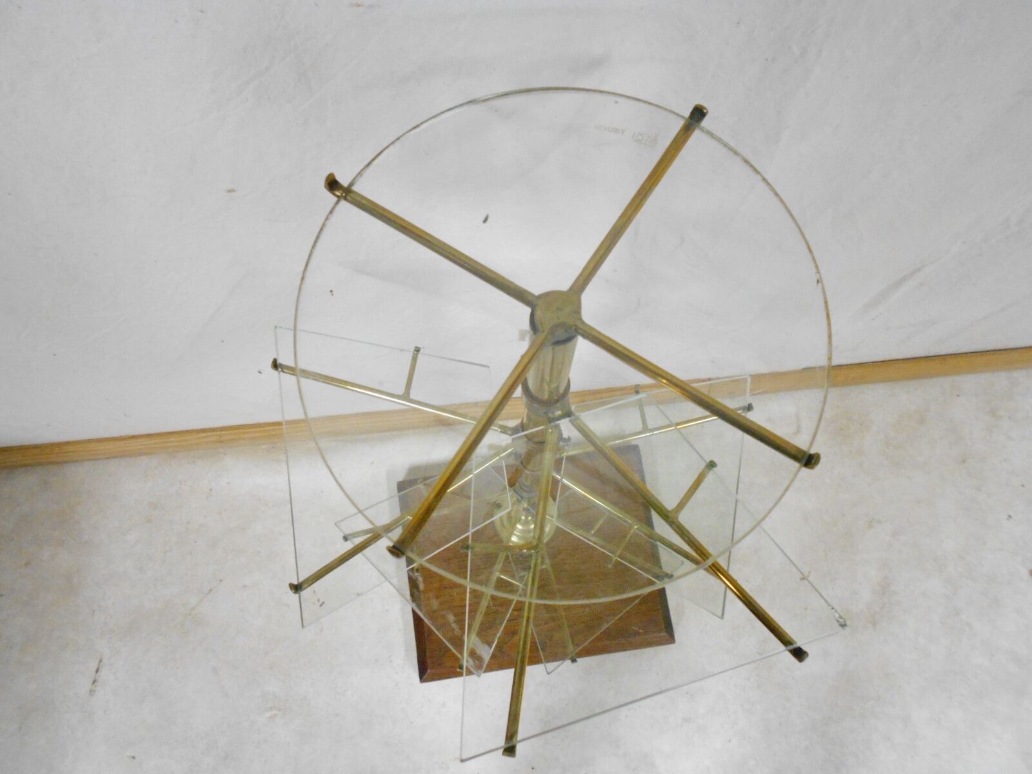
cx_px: 516
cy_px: 387
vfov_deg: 53.1
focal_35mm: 26
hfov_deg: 67.3
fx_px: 775
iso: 400
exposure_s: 1/20
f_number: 3.2
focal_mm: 4.6
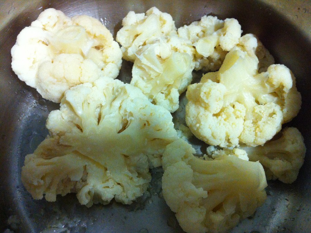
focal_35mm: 35
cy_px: 116
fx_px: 314
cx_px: 156
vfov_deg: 40.6
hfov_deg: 52.7
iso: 400
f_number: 2.8
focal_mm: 3.85
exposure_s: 1/15
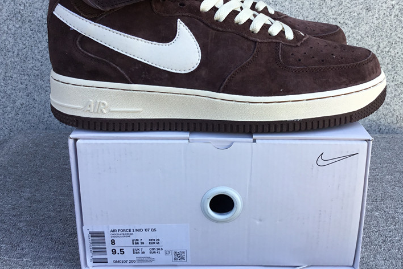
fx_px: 459
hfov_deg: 47.4
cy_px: 97
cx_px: 219
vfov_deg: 32.4
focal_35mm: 41
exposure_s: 1/212
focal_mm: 3.3
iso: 25
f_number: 2.4
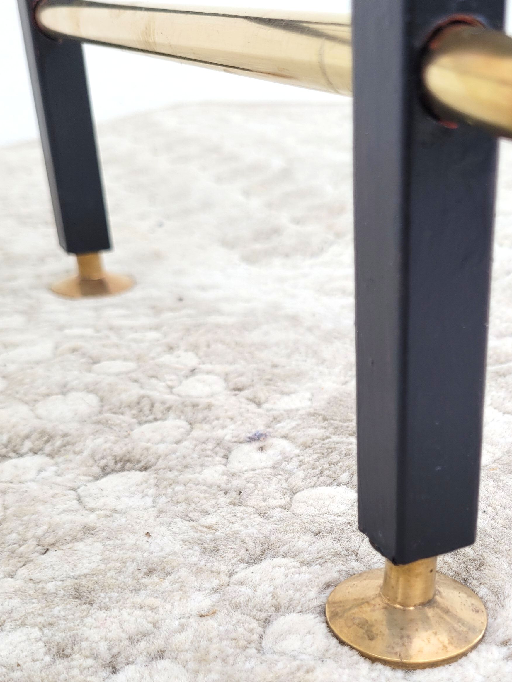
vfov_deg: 40.9
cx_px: 410
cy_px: 508
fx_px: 888
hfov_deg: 31.4
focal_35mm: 45
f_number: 1.8
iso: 40
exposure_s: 1/511
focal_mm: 5.4
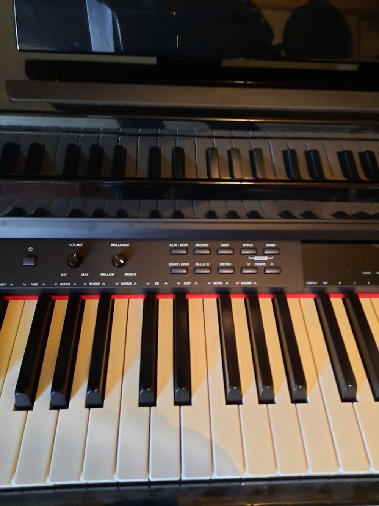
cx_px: 190
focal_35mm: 25
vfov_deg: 69.4
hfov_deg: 54.9
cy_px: 253
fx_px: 365
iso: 640
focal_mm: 4.6
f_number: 2
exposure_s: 1/20
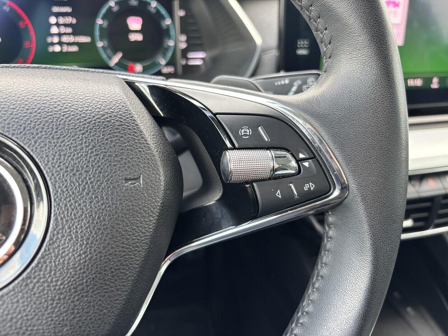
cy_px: 168
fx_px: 336
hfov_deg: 67.3
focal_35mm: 26
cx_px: 224
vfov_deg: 53.1
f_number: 1.6
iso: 125
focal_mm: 5.96
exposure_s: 1/93
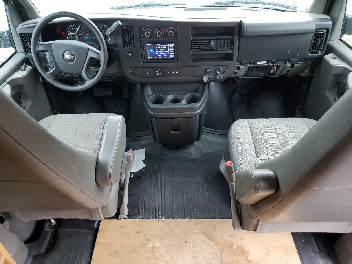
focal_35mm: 26
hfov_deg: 67.3
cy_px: 132
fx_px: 264
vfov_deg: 53.1
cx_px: 176
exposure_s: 1/60.2
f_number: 1.5
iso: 99
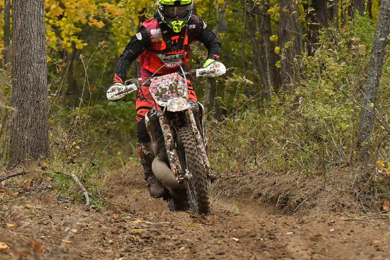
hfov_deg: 10.2
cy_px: 120
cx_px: 182
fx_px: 2178
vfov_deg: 6.8
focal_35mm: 201
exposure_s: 1/1250
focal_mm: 102
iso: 2000
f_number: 5
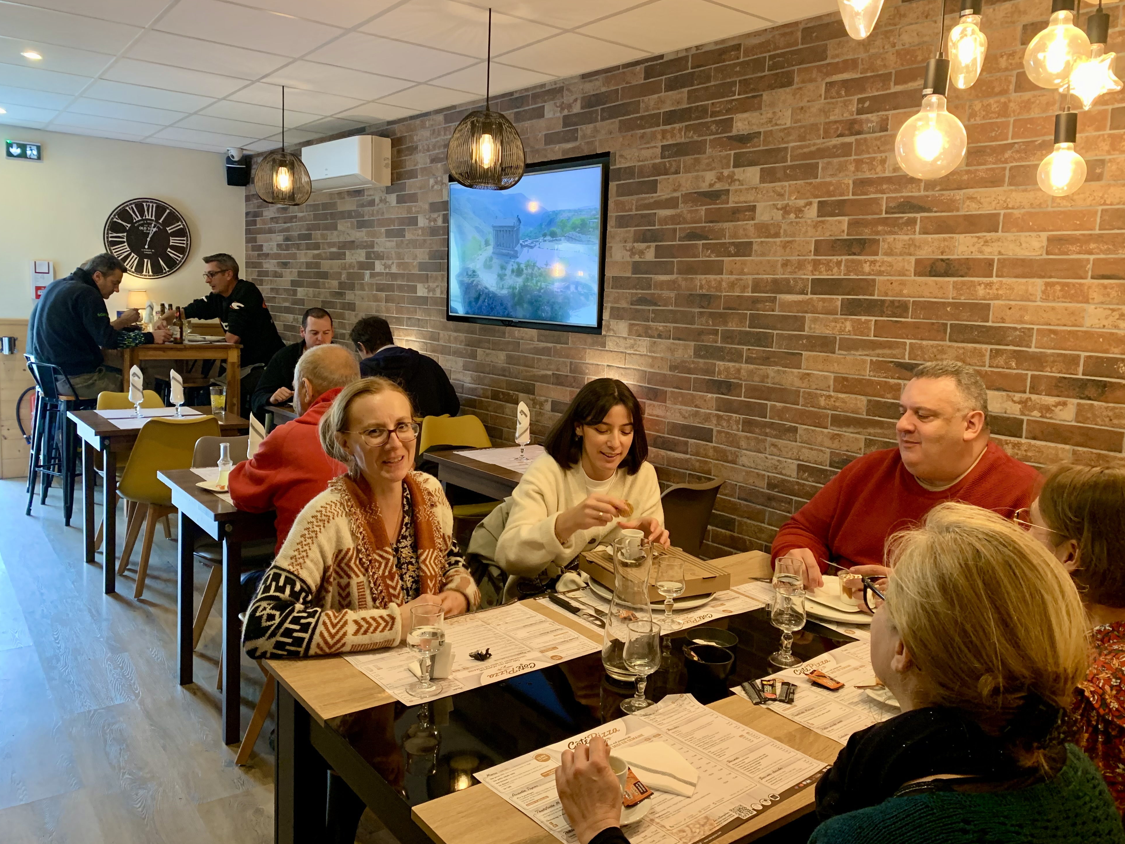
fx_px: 877
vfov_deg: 51.4
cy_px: 417
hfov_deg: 65.3
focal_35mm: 27
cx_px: 576
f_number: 1.8
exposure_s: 1/60
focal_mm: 4.25
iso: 320
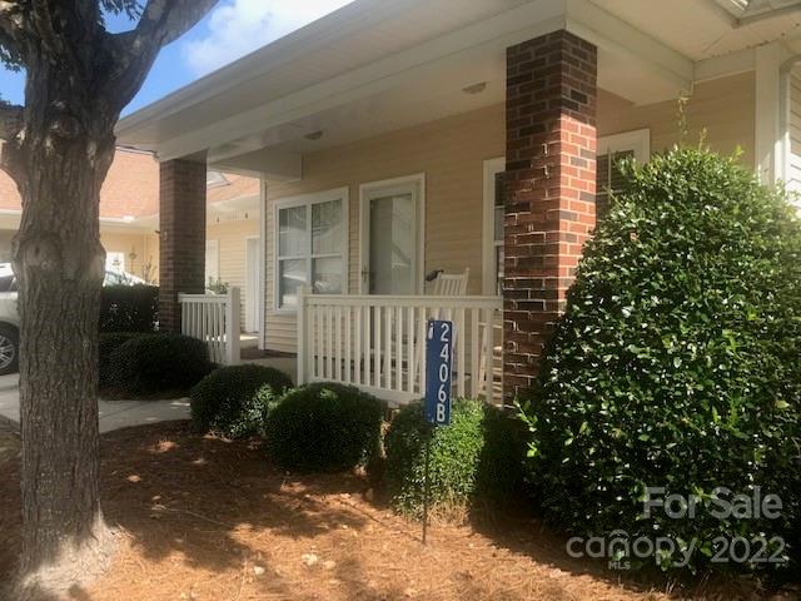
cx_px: 400
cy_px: 300
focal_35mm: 28
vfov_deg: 49.7
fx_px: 648
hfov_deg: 63.4
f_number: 1.8
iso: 20
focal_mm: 3.99
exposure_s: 1/785
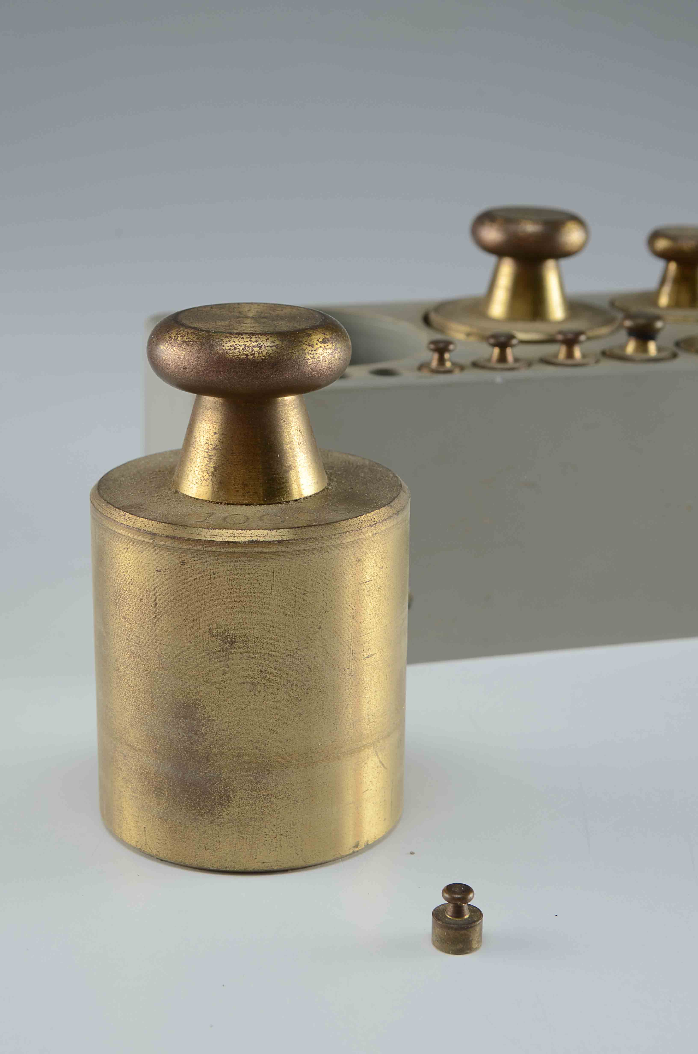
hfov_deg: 20.1
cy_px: 527
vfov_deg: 29.9
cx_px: 349
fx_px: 1972
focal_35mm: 68
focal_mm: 45
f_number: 13
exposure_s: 1/80
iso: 100
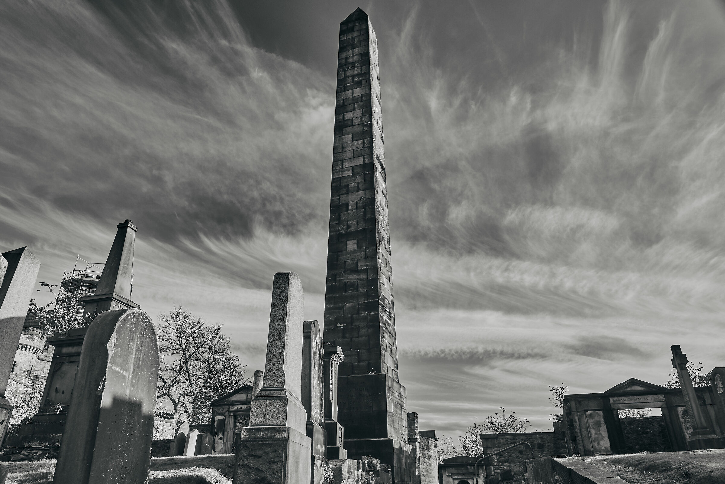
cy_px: 242
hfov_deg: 73.7
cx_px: 362
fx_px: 483
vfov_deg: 53.1
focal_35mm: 24
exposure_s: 1/80
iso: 100
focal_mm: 16
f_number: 8
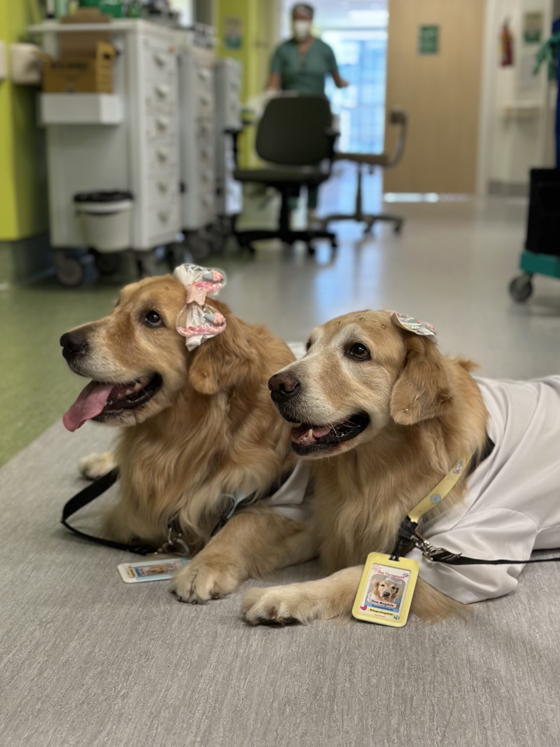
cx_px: 249
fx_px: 1165
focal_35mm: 54
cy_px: 385
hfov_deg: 27.0
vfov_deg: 35.5
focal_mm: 6.86
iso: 100
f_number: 1.78
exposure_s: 1/60
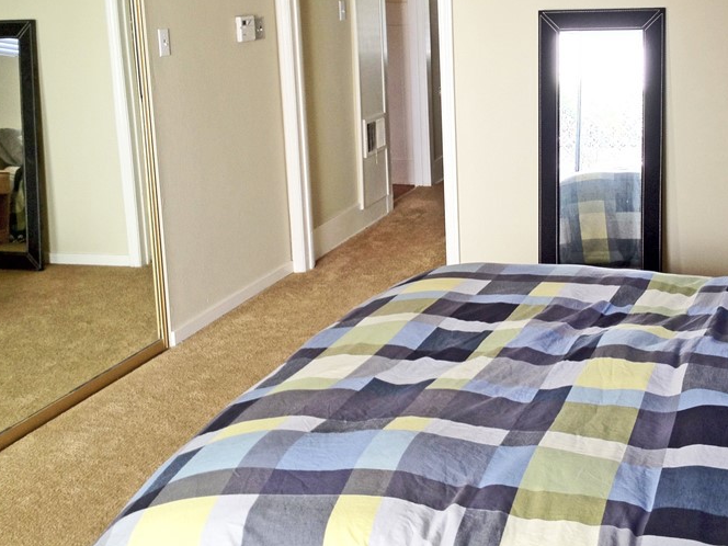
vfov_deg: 26.8
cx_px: 477
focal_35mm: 54
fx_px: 1136
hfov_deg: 35.2
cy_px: 163
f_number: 2.4
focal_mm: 4.28
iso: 64
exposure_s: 1/20
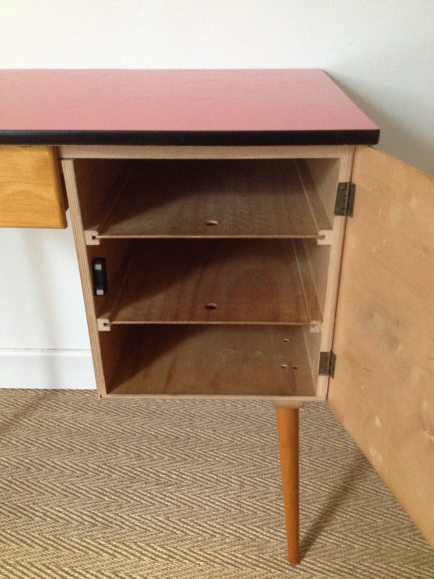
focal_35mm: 35
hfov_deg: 40.7
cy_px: 290
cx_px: 217
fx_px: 585
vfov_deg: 52.6
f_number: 2.4
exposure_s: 1/15
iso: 500
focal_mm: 4.28
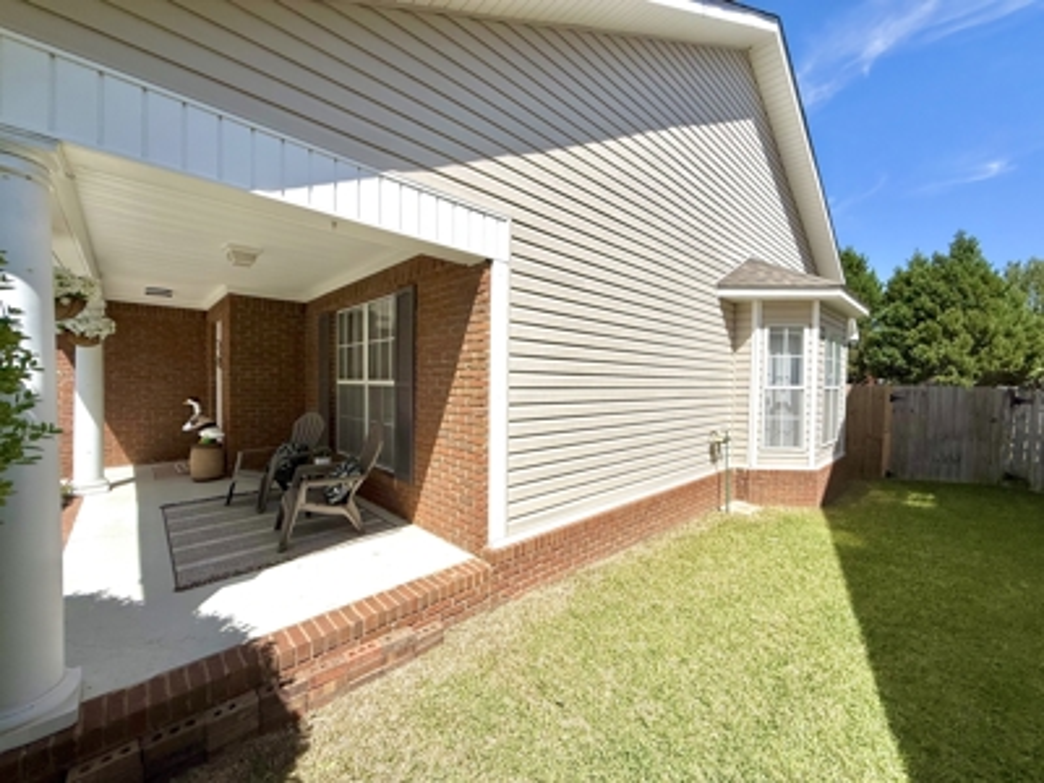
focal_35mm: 14
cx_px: 522
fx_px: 422
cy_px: 392
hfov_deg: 102.1
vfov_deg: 85.7
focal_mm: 2.22
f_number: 2.2
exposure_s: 1/4425
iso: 50
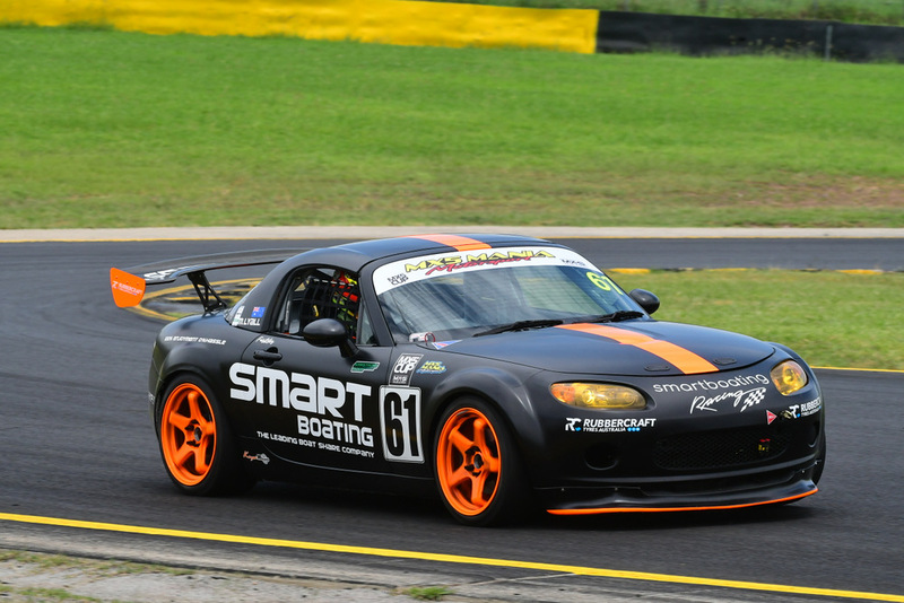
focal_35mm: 300
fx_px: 7536
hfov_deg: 6.9
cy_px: 302
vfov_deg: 4.6
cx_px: 452
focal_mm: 200
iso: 640
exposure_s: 1/640
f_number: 11
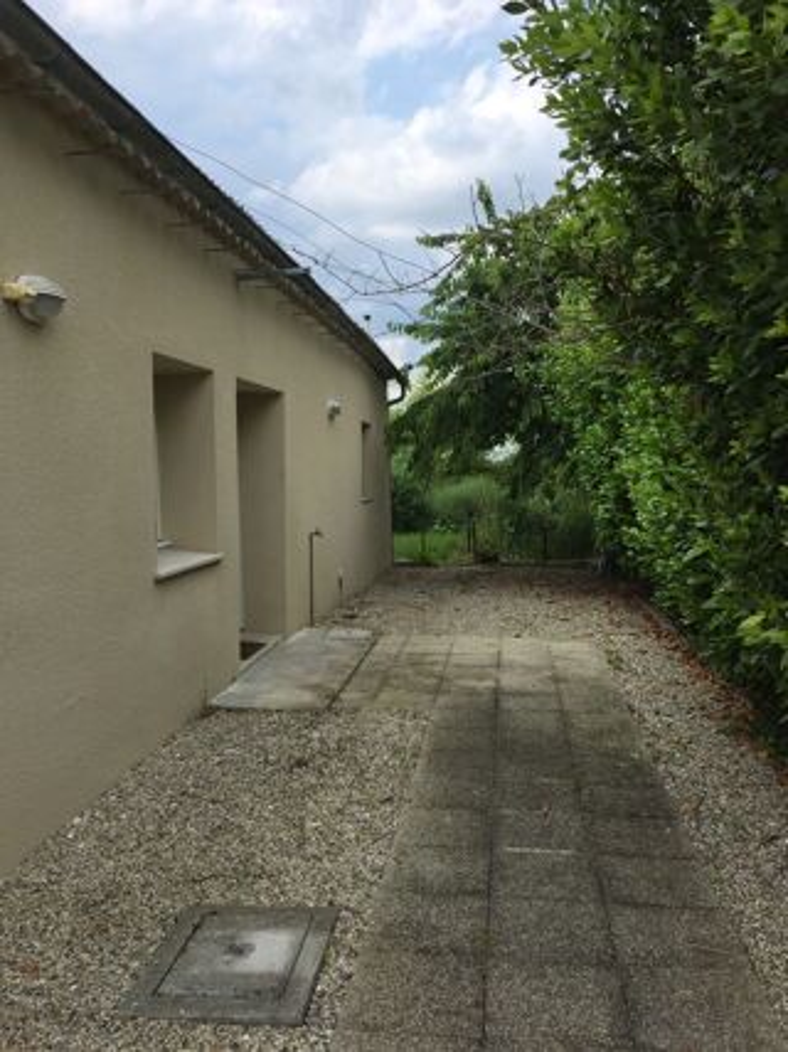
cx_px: 394
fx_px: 881
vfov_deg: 61.7
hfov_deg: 48.2
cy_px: 526
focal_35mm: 29
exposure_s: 1/1236
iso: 32
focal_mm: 4.15
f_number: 2.2
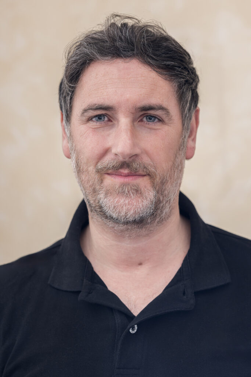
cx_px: 126
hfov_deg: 16.1
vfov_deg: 23.9
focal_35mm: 85
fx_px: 889
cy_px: 188
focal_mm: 85
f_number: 4
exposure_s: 1/60
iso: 250
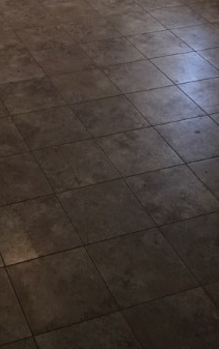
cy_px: -26
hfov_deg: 18.3
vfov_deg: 27.1
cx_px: 22
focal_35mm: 70
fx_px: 668
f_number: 2.2
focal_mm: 4.15
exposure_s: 1/30
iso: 50
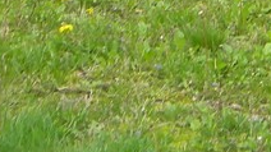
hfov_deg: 8.4
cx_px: 492
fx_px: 1774
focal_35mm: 247
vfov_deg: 4.7
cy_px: -298
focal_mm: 8.6
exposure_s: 1/121
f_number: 3.9
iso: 80
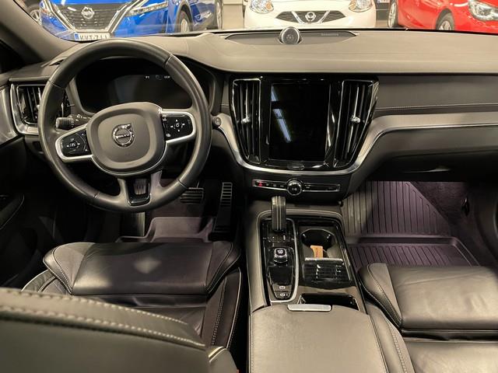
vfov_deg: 53.1
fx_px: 374
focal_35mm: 26
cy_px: 186
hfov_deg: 67.3
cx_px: 249
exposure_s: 1/25
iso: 640
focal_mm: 4.2
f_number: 1.6
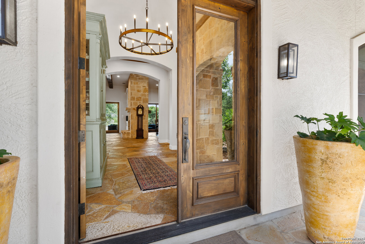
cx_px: 182
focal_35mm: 16
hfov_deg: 96.7
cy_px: 122
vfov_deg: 73.8
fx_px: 162
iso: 100
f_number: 11
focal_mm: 16
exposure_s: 1/1.25
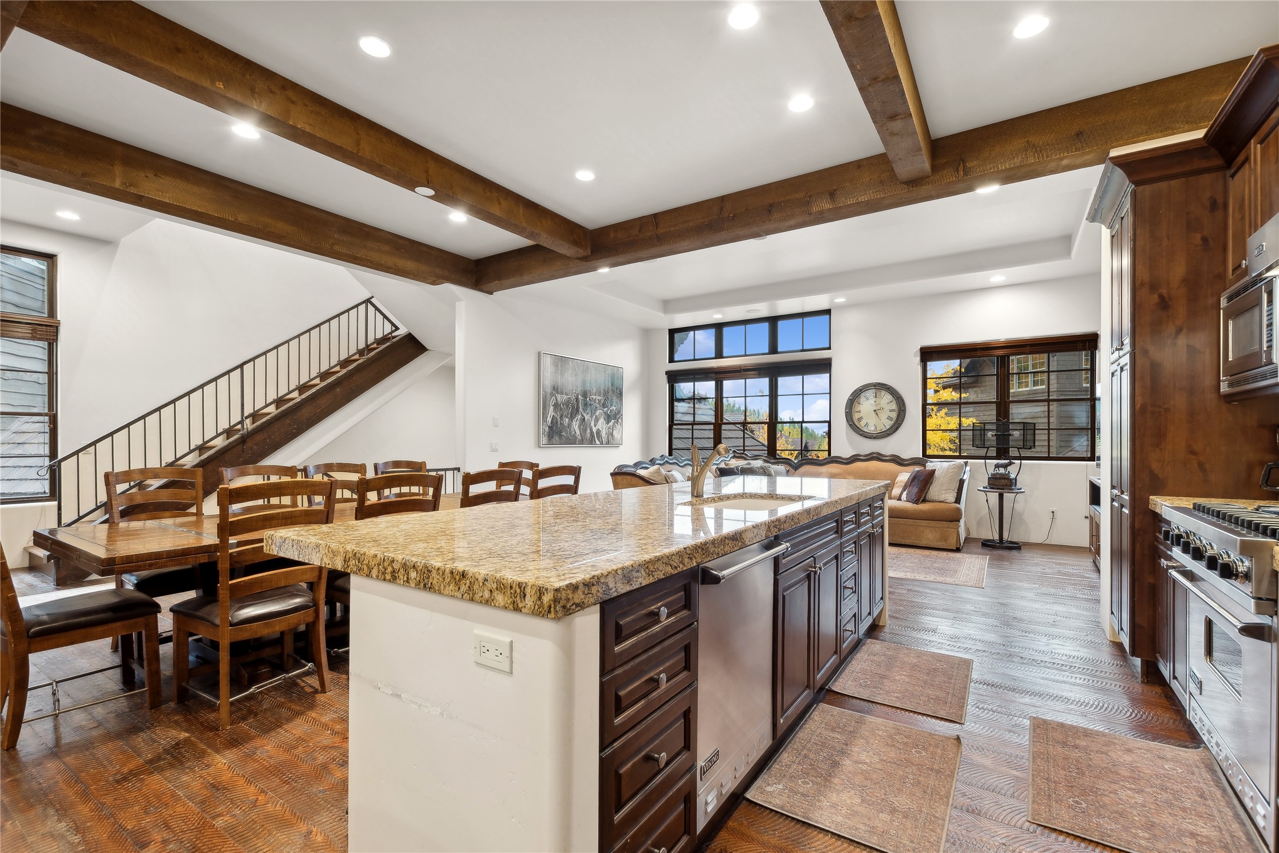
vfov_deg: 77.3
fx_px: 533
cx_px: 640
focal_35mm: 15
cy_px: 426
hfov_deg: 100.4
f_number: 6.3
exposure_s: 1/4
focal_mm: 10
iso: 100
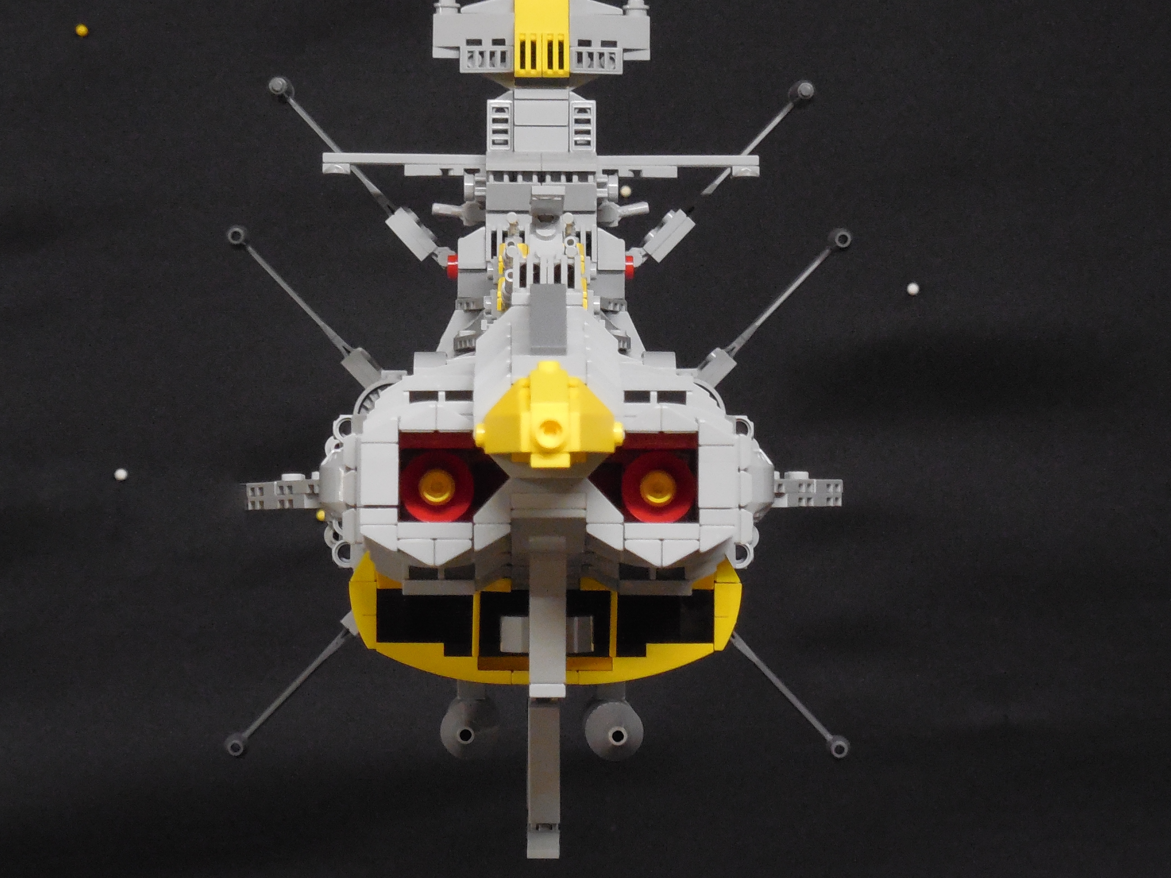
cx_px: 556
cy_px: 421
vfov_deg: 9.4
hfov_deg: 12.5
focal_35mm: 158
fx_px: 5345
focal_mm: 21.5
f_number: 4.8
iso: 800
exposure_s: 1/8
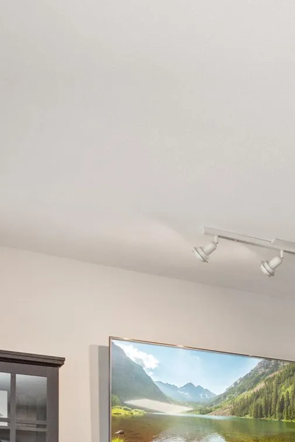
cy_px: 548
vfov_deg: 28.1
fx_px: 750
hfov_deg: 17.9
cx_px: 525
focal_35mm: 61
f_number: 7.1
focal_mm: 10
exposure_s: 1/25
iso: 320
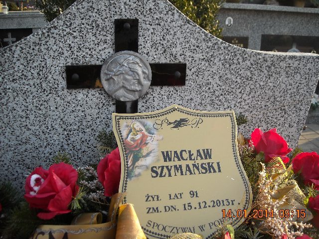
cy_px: 120
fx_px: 323
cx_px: 160
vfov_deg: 40.7
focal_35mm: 35
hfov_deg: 52.6
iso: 64
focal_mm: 5.7
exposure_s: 1/125
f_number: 2.8
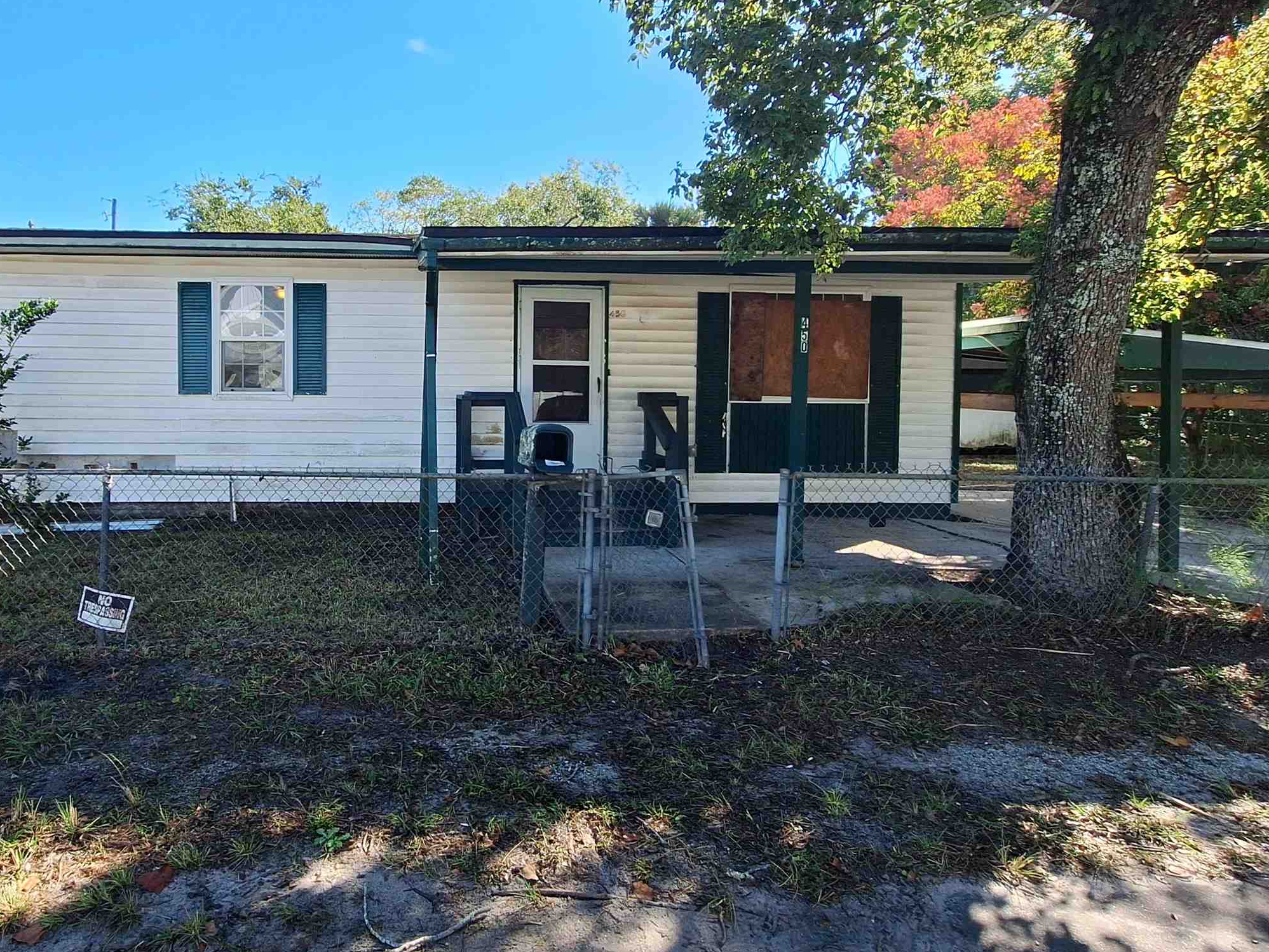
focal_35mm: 20
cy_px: 395
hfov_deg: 80.0
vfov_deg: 65.5
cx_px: 465
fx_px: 733
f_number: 2.2
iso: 40
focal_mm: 1.74
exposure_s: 1/958
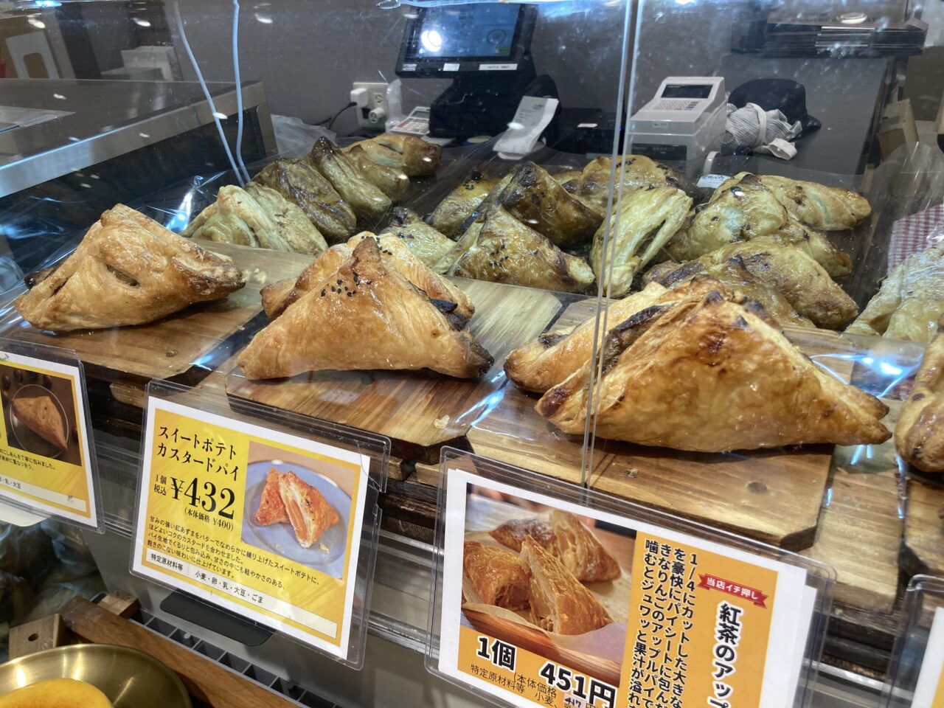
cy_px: 354
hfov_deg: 63.4
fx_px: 764
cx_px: 472
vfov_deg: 49.7
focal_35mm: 28
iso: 40
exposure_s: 1/178
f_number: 1.8
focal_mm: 3.99
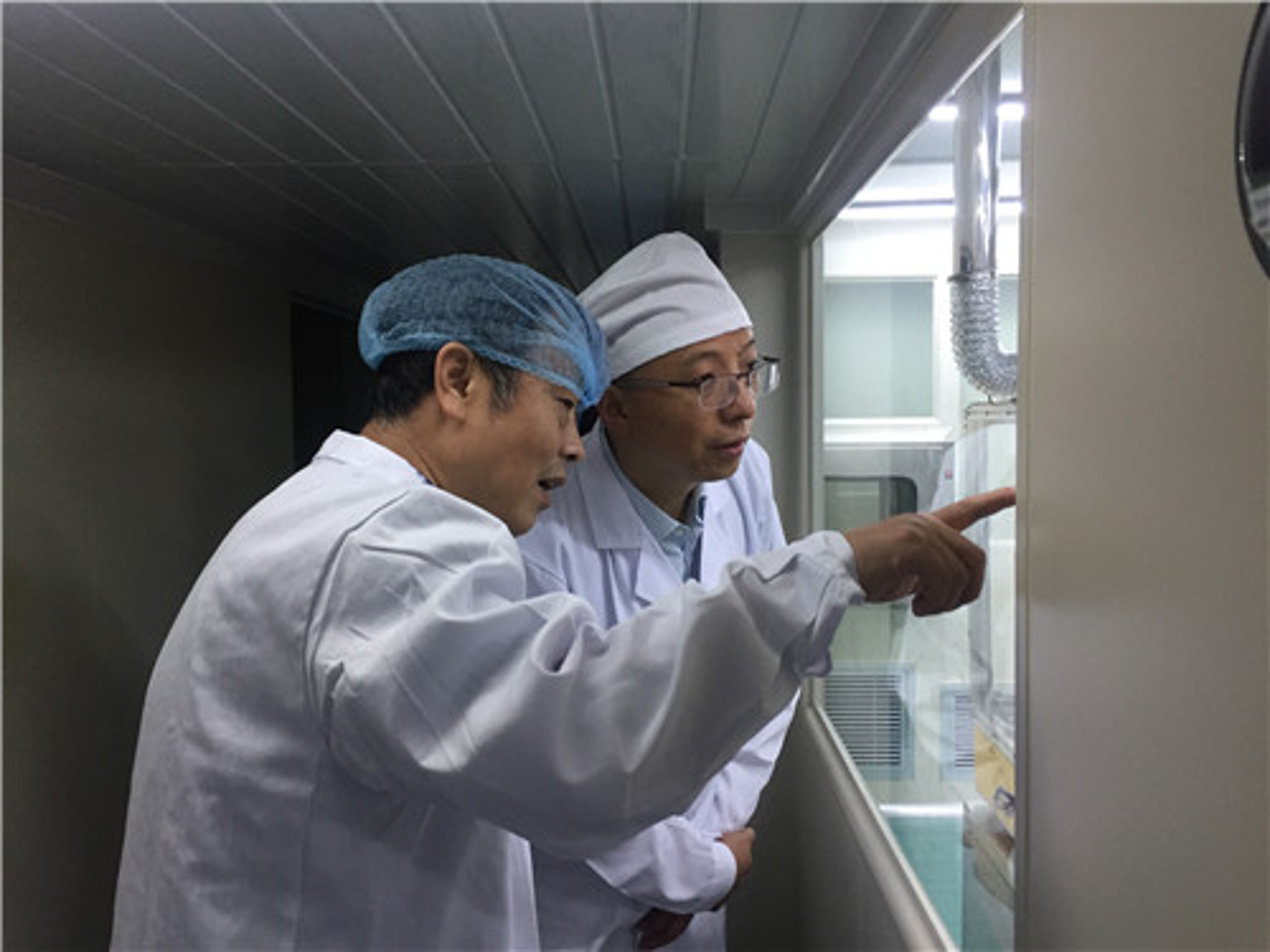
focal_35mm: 29
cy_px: 476
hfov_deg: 61.7
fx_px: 1064
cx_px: 635
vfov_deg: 48.2
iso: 64
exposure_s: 1/33
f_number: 2.2
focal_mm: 4.15
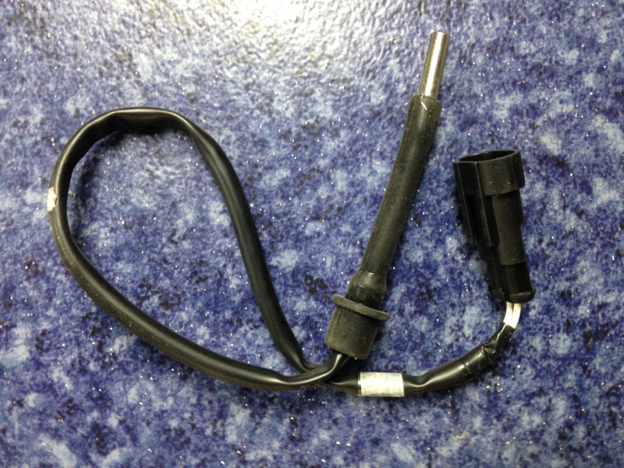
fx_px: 595
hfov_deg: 55.4
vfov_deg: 42.9
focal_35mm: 33
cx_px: 312
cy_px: 234
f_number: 2.4
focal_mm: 4.12
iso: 250
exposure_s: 1/20
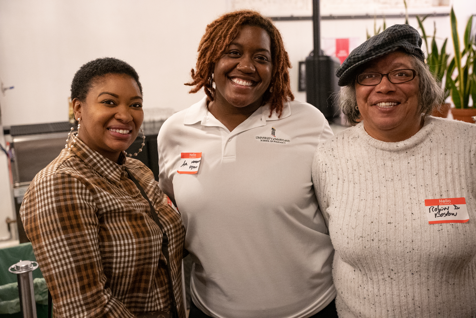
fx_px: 538
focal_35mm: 41
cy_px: 159
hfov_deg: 47.7
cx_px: 238
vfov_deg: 32.9
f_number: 4
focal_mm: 40.7
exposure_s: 1/160
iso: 10000
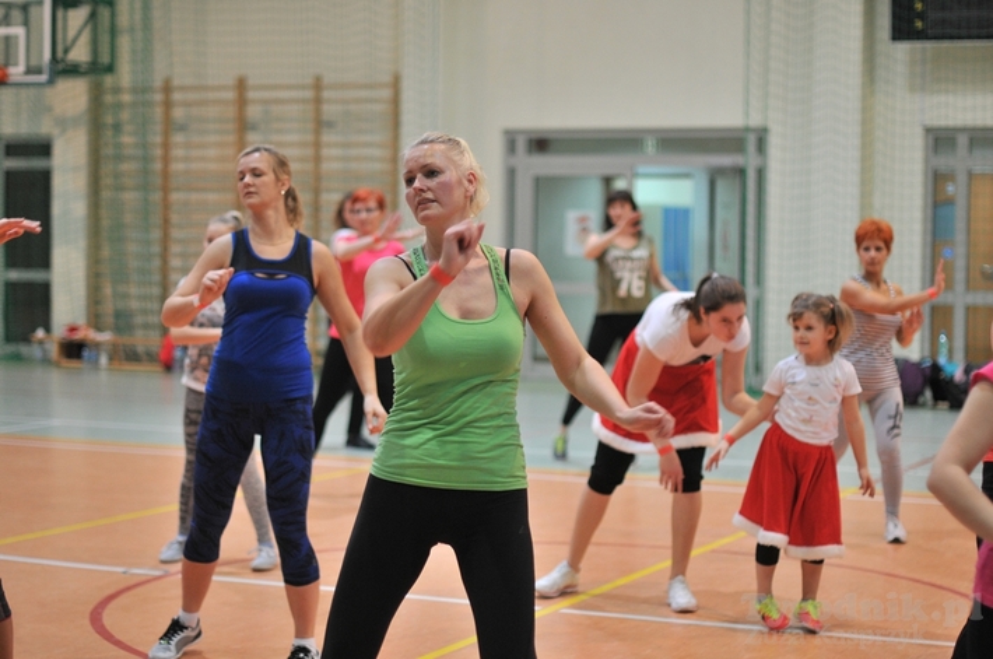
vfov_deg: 18.1
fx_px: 2065
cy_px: 330
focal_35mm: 75
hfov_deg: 27.0
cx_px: 496
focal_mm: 50
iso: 500
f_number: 1.8
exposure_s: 1/320
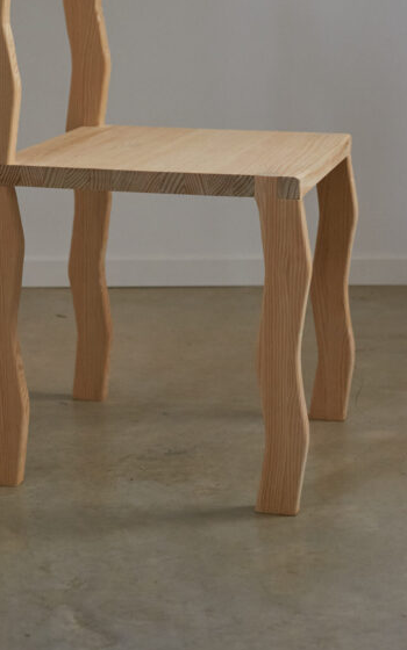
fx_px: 1455
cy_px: 158
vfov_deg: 24.9
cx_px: 162
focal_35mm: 82
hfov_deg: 15.9
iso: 2200
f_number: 4
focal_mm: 50
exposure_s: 1/320
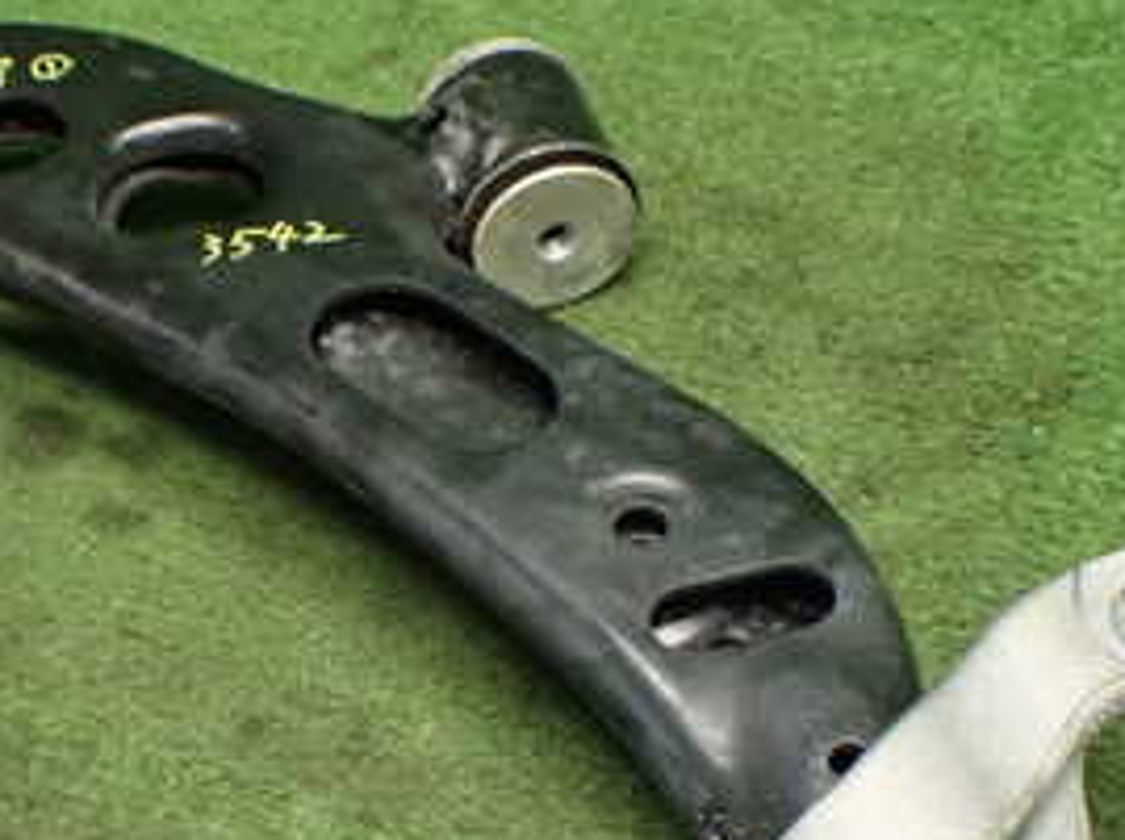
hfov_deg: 28.6
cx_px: 280
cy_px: 627
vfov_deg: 21.7
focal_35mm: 67
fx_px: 2175
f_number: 2.3
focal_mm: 5.4
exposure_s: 1/125
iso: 800
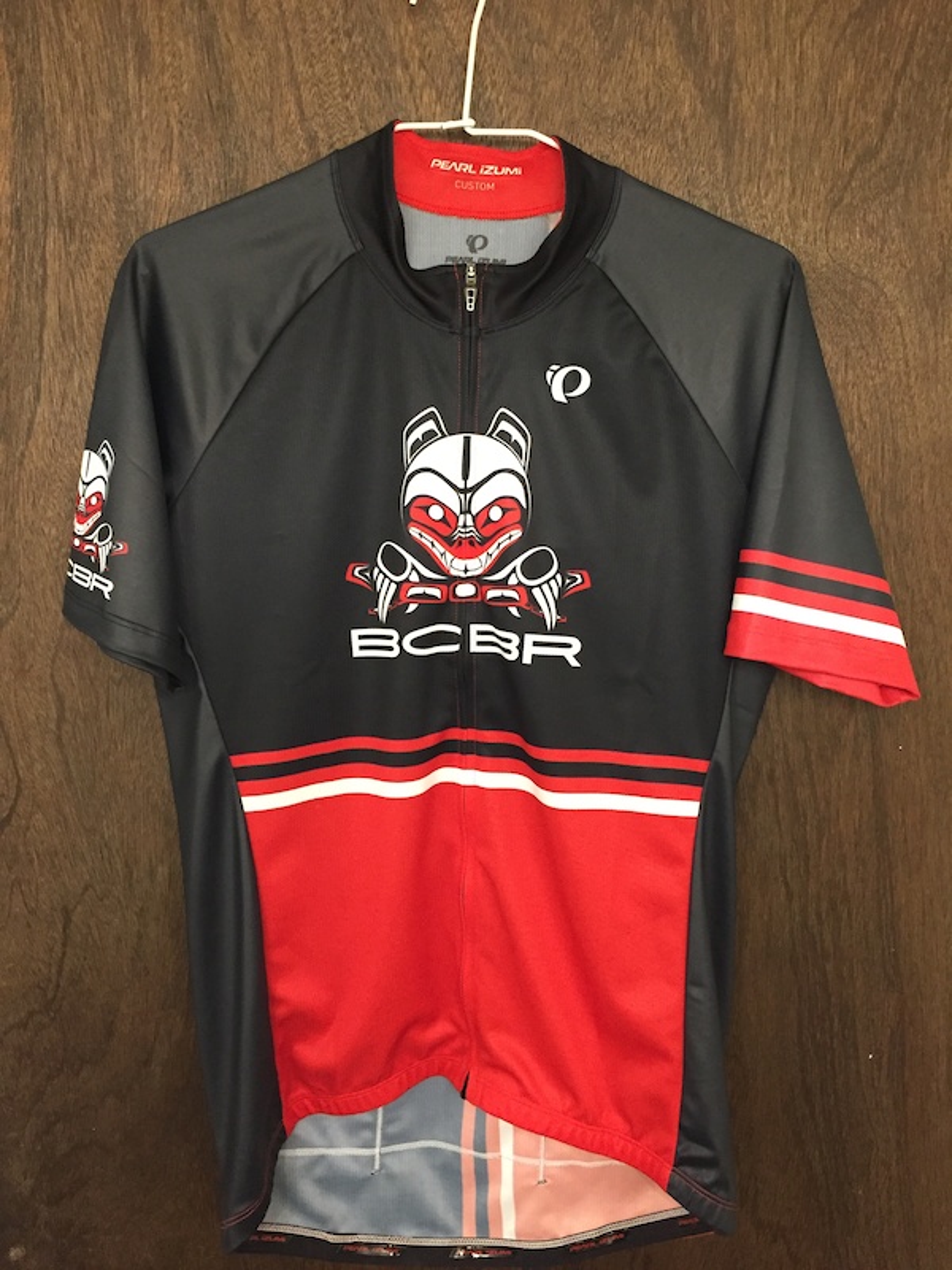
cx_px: 476
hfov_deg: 48.2
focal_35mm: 29
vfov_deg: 61.7
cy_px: 635
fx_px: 1063
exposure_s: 1/15
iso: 250
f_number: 2.2
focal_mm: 4.15
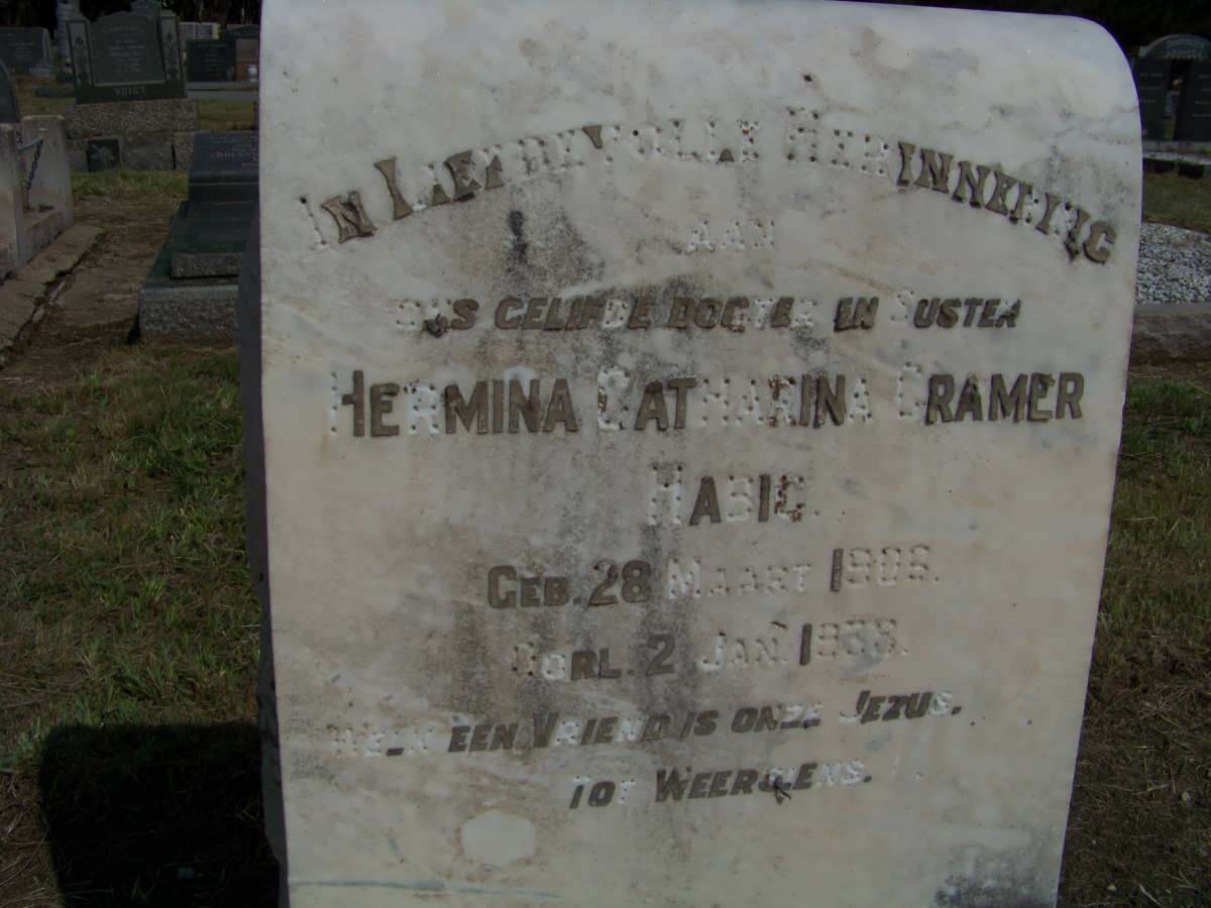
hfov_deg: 51.4
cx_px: 606
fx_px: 1259
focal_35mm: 36
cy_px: 454
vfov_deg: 39.7
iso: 64
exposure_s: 1/1600
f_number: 5.6
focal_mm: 5.85
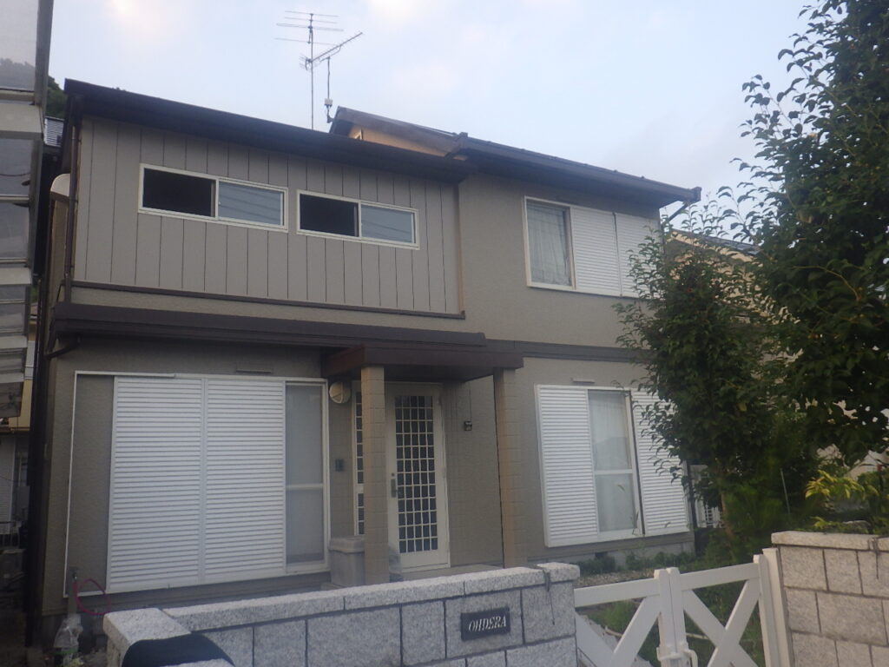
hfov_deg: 63.4
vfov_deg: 49.7
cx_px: 444
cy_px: 334
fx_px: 719
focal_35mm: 28
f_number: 3.5
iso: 125
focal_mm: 5
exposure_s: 1/160
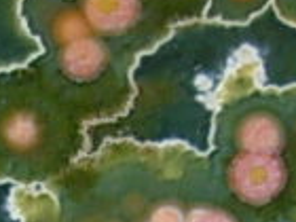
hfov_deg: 7.1
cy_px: 408
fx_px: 2377
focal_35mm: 278
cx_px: 42
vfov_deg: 5.3
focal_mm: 6.3
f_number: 2.9
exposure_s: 1/24.7
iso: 50
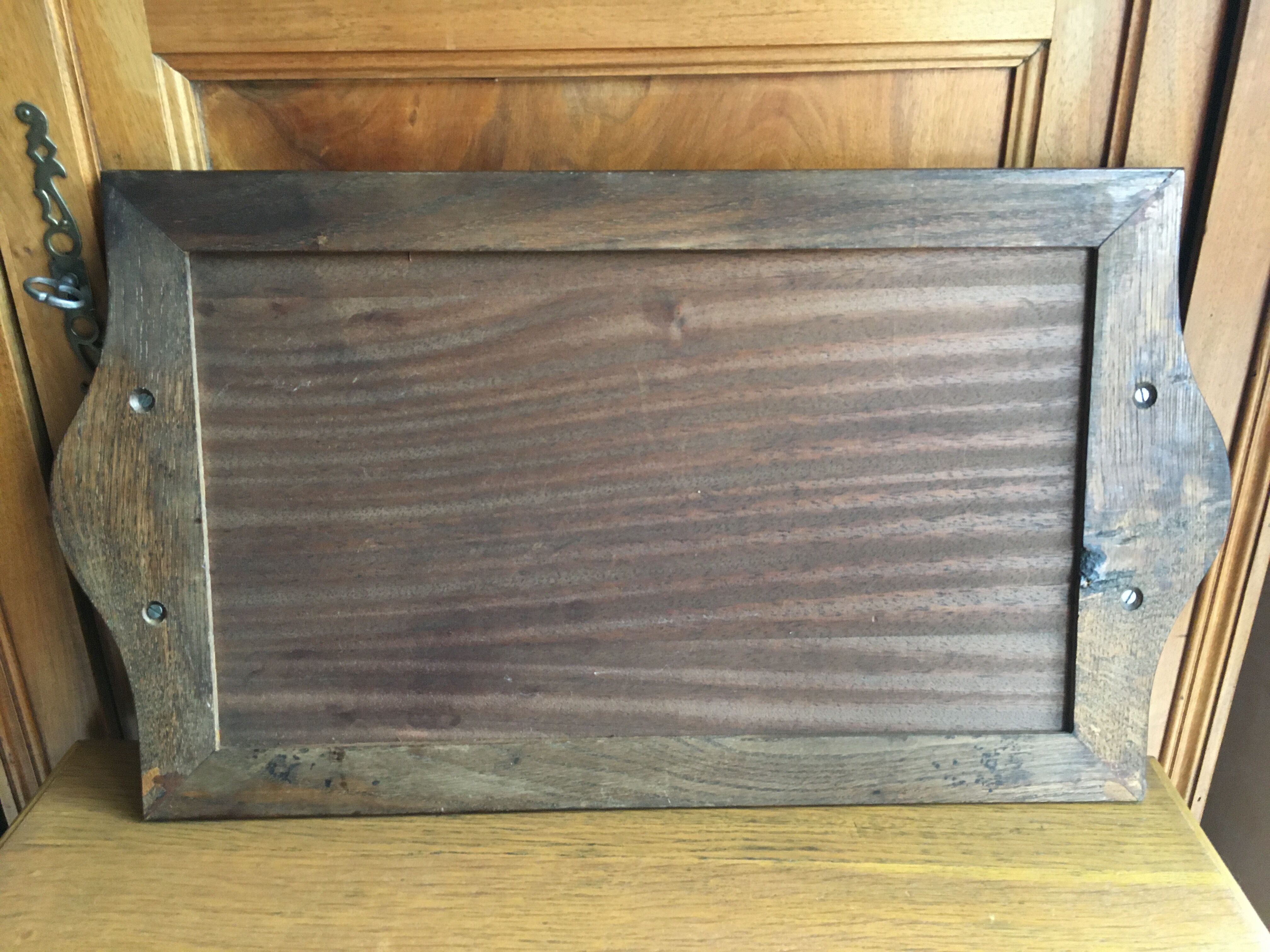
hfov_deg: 61.7
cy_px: 476
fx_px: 1064
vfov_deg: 48.2
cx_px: 635
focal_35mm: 29
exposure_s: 1/20
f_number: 2.2
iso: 200
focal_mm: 4.15
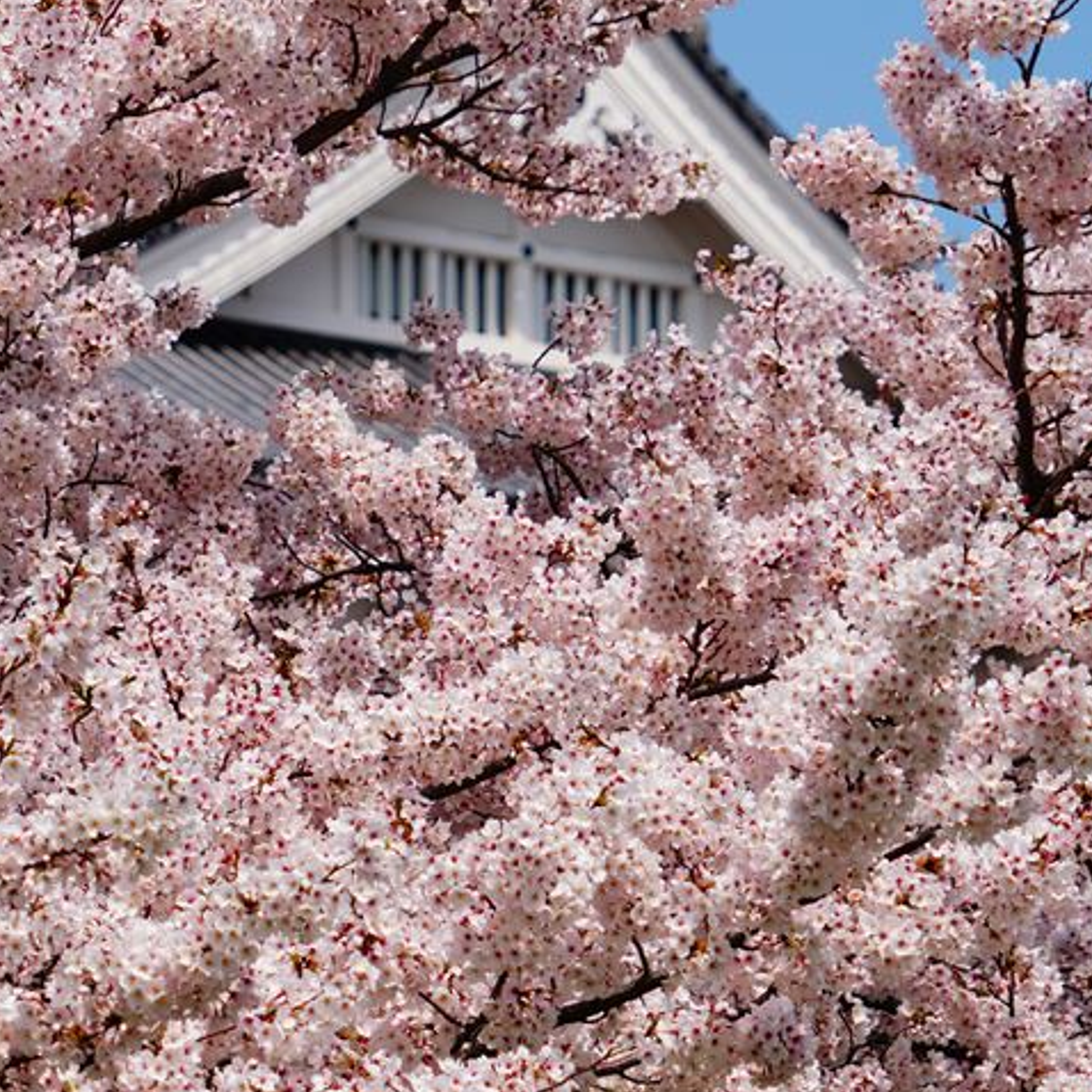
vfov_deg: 6.4
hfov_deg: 6.4
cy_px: 552
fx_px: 9743
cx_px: 459
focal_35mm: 273
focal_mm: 128
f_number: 8
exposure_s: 1/640
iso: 100
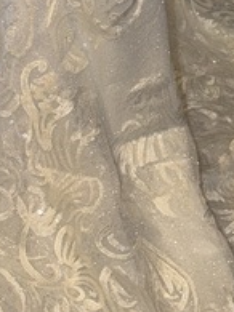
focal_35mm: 96
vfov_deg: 20.1
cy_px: 38
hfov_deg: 14.6
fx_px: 866
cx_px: -87
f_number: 1.78
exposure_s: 1/55
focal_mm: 6.76
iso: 80
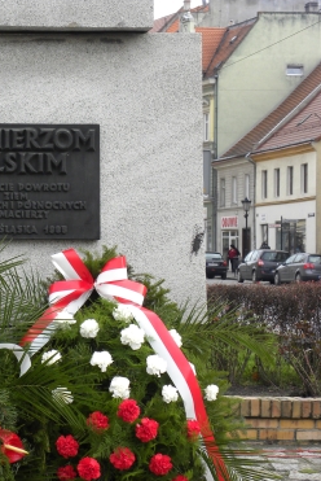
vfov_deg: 15.4
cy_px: 242
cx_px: -1
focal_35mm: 133
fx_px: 1775
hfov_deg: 10.2
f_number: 4
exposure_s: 1/100
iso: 64
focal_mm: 16.9
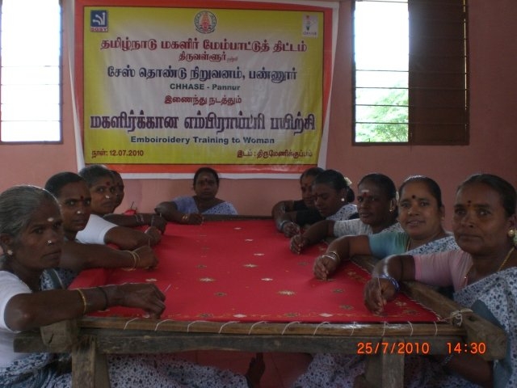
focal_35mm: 38
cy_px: 194
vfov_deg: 37.7
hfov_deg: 49.0
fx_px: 568
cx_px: 258
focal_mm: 6.3
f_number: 3.1
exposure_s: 1/125
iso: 200
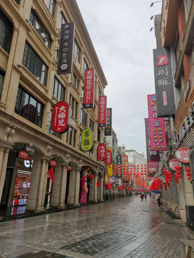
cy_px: 129
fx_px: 194
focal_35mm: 26
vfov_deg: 67.3
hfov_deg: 53.1
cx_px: 97
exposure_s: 1/1111
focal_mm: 4.75
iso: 50
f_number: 1.8
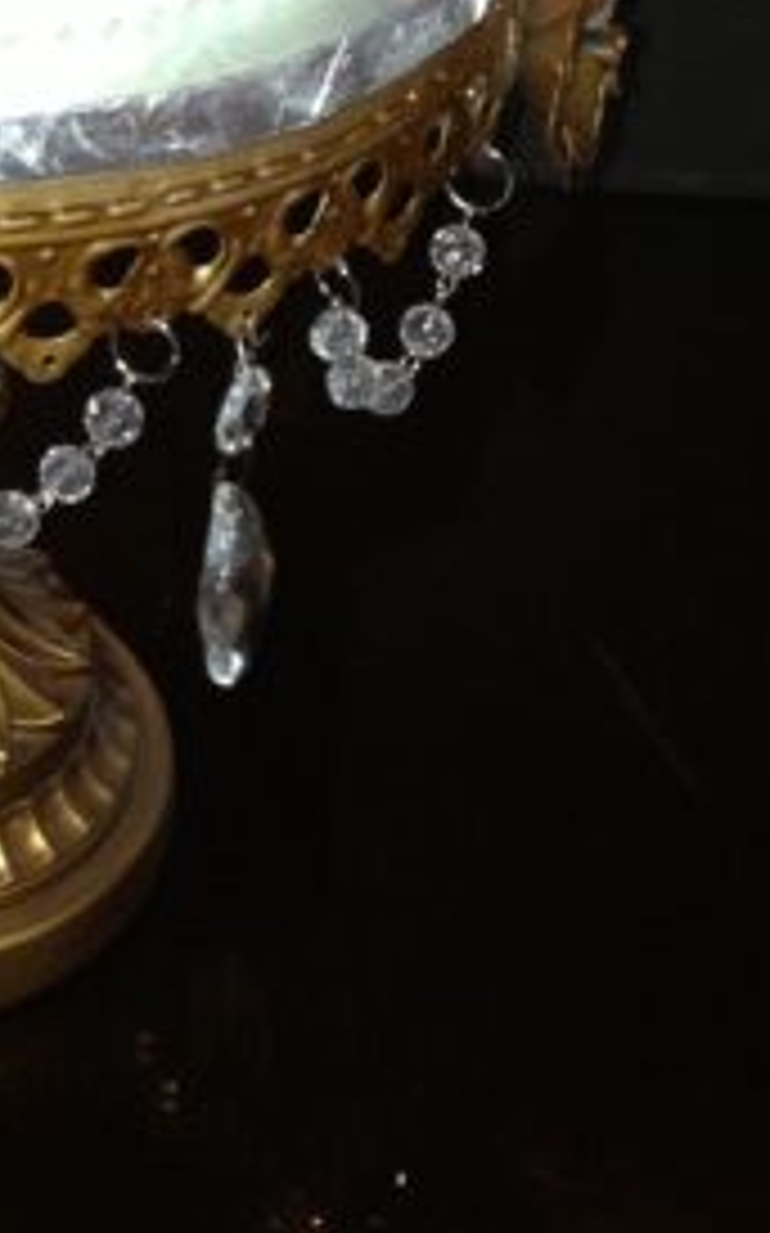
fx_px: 3260
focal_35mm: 97
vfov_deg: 20.3
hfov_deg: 13.2
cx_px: -95
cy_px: -180
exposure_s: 1/20
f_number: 2.4
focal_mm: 4.13
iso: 125
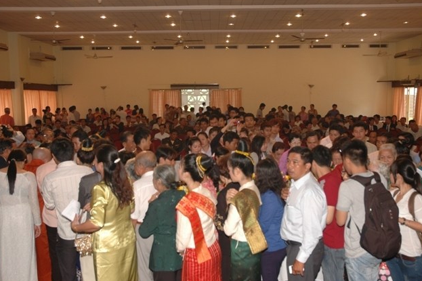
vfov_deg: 34.6
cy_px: 142
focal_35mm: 39
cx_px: 213
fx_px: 451
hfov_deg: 50.1
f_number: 4
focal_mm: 25
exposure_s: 1/60
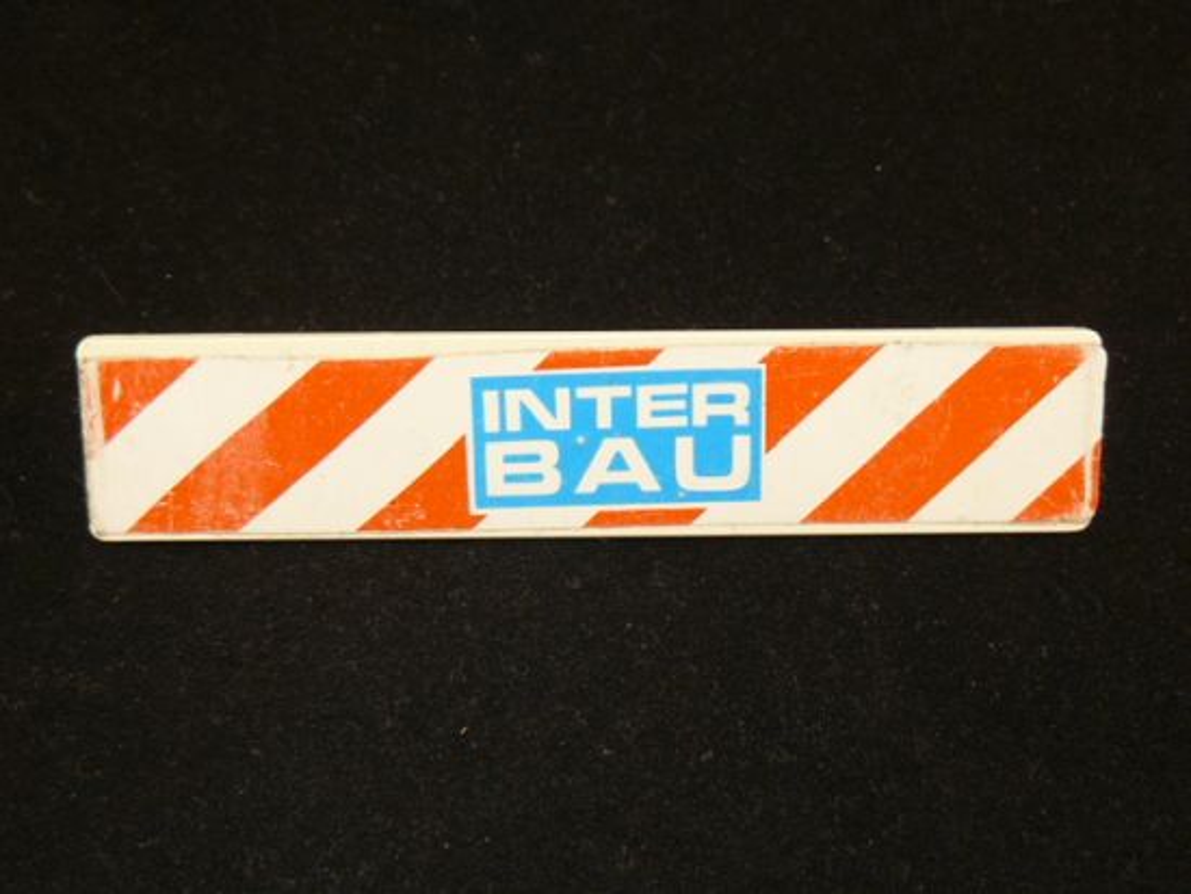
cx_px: 596
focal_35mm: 71
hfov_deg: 27.4
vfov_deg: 20.7
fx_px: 2444
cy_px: 447
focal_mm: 7.9
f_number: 2.8
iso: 100
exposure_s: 1/30
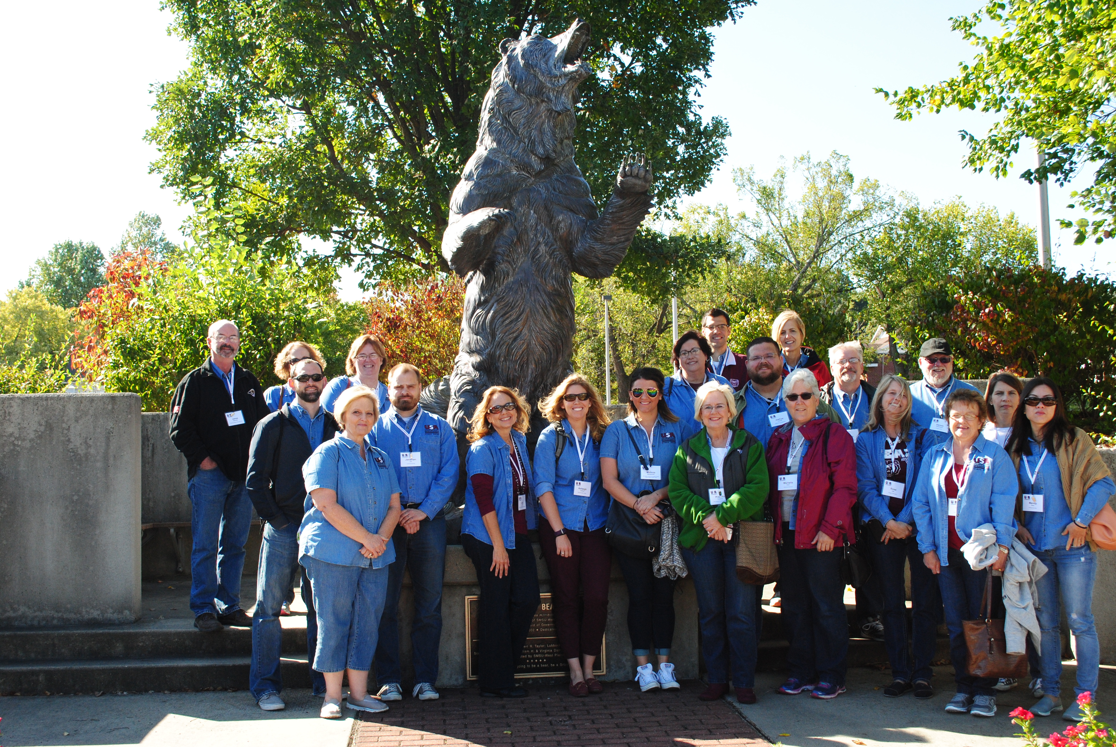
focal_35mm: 39
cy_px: 374
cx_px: 558
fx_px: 1210
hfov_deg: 49.5
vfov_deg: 34.3
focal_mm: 26
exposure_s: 1/250
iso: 400
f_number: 8
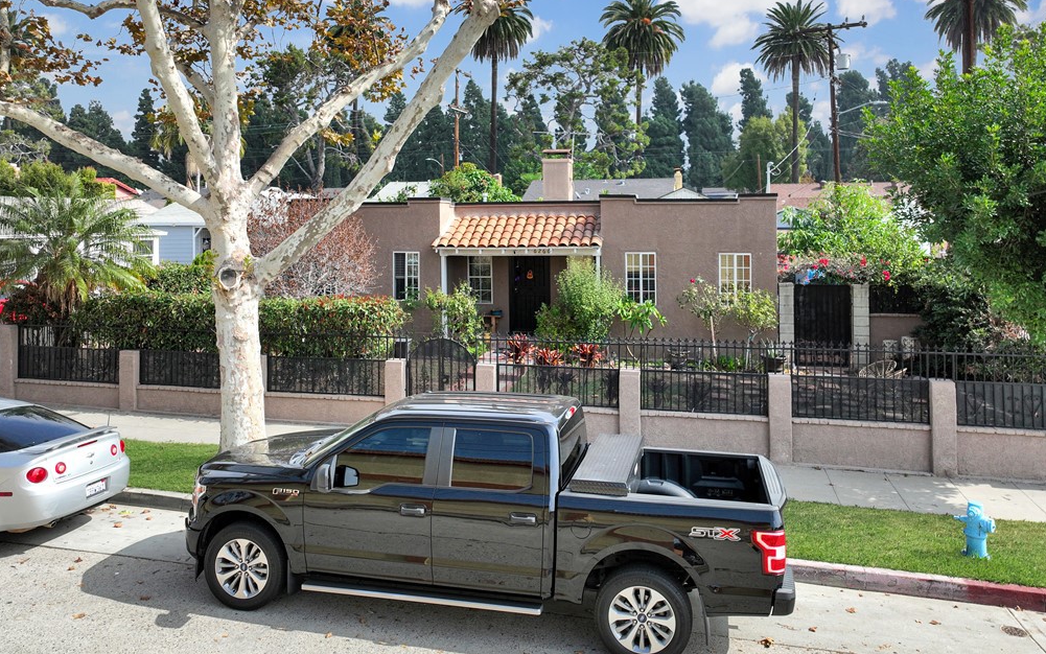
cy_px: 319
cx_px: 515
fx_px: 741
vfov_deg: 47.6
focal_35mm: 26
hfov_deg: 70.4
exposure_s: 1/240
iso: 130
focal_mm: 12.29
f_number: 2.8
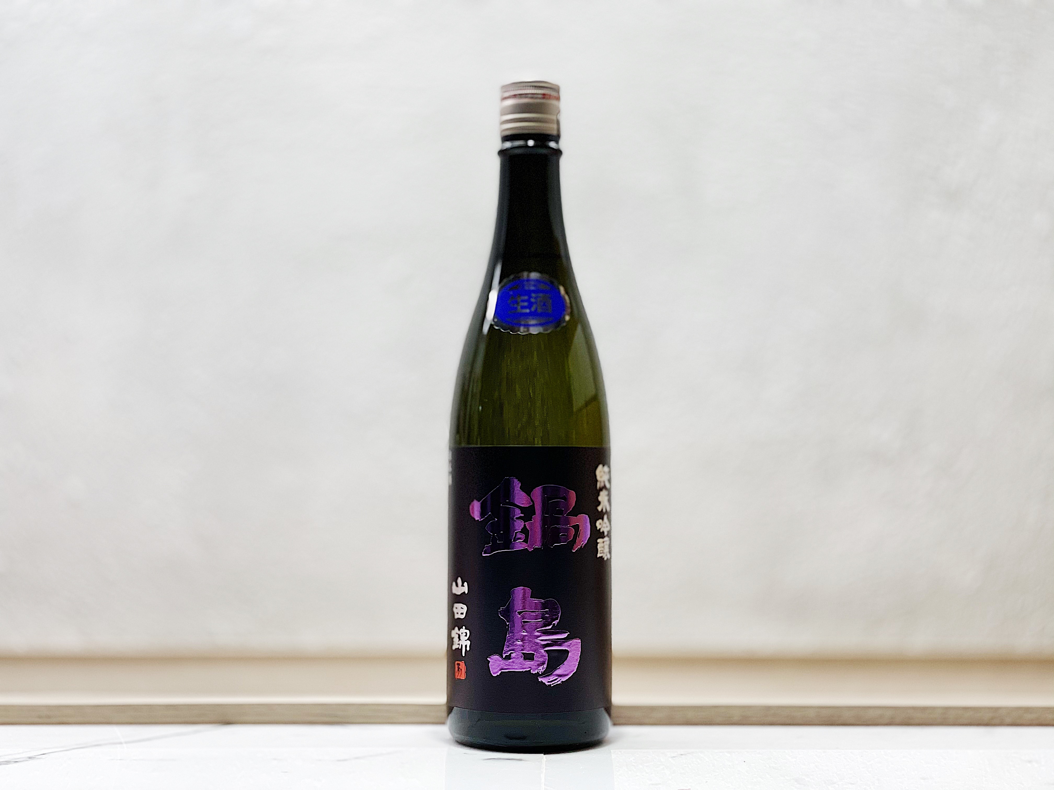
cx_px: 527
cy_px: 395
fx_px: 1583
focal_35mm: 52
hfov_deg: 36.8
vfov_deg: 28.0
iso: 125
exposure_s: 1/100
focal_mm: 6
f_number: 2
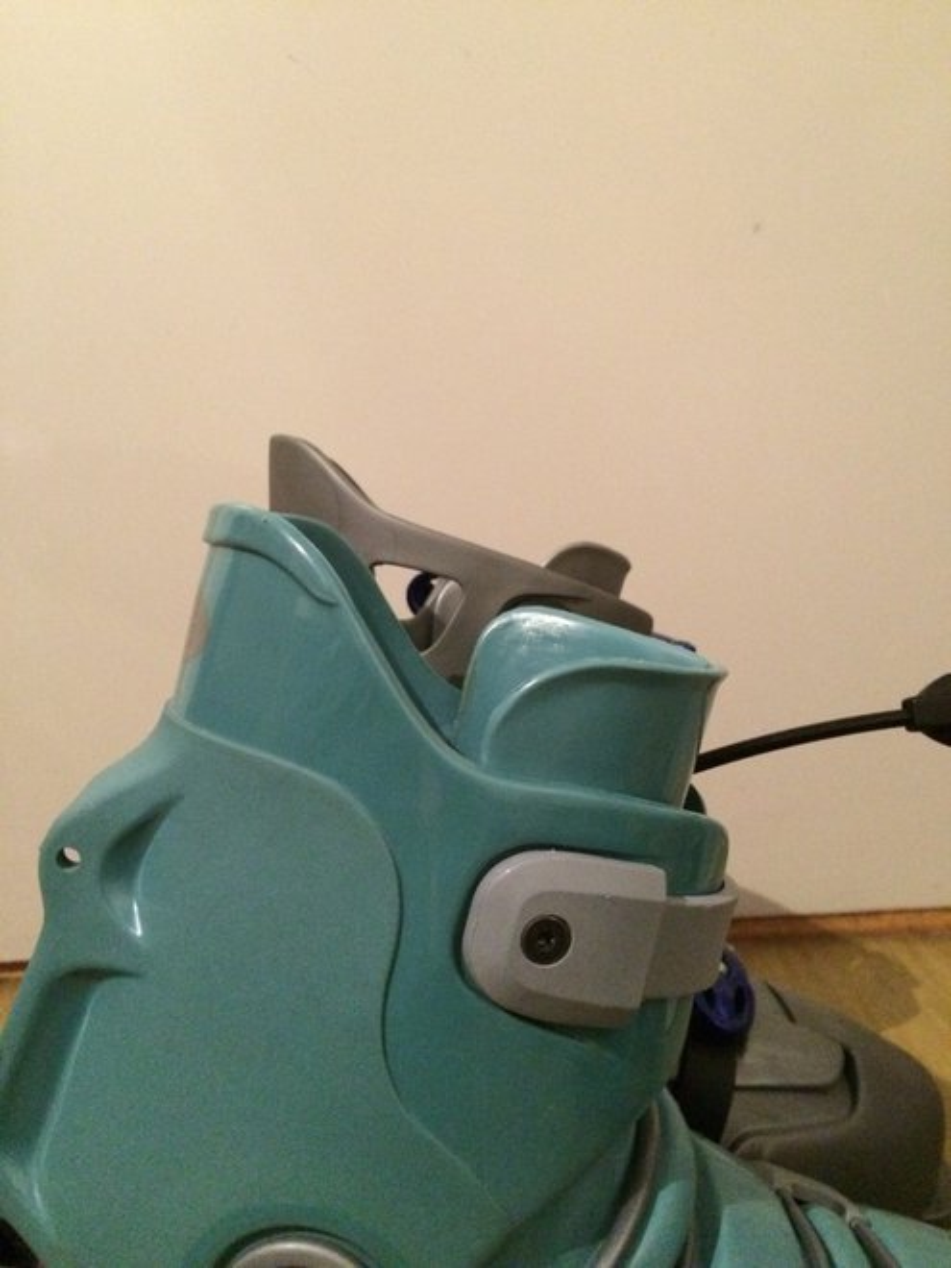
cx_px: 476
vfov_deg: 61.7
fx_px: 1062
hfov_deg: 48.2
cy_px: 634
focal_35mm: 29
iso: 640
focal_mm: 4.15
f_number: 2.2
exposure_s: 1/17
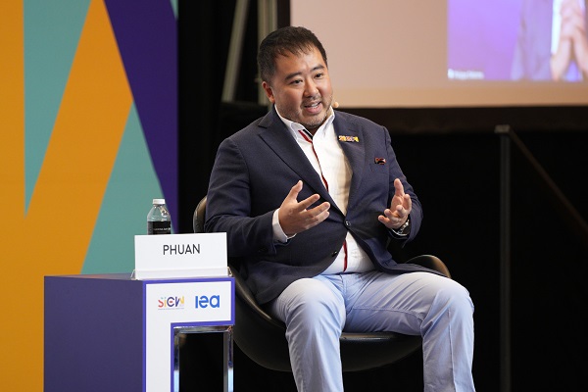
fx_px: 4900
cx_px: 294
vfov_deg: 4.6
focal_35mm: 300
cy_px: 196
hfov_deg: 6.9
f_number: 2.8
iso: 1600
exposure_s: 1/160
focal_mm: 200
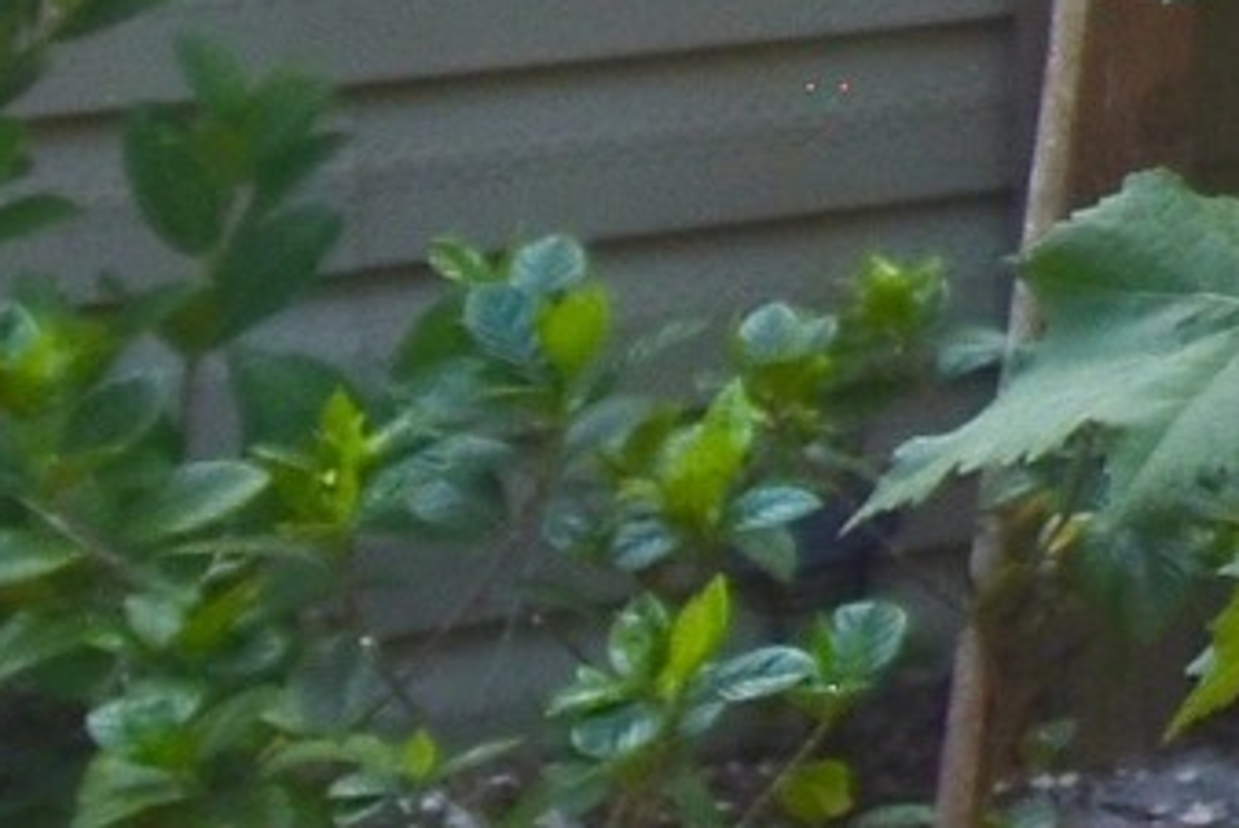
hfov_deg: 9.2
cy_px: -1011
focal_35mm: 173
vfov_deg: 7.5
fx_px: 5973
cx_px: 3842
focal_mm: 17
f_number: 7.1
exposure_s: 1/320
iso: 200
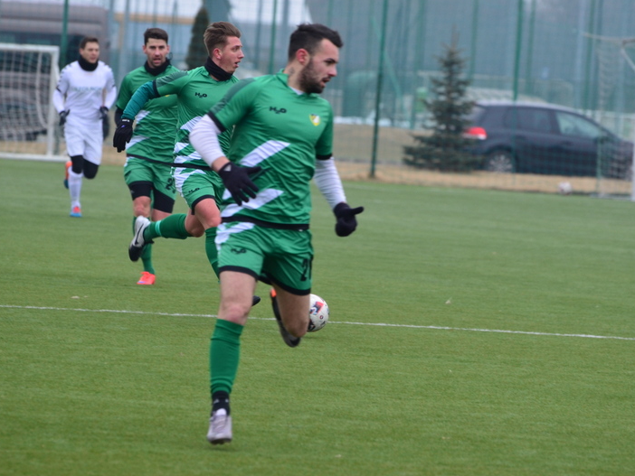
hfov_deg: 6.0
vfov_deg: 4.5
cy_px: 238
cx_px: 334
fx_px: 6019
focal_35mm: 328
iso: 640
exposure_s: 1/400
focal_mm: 200
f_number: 5.3
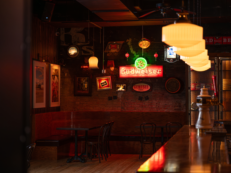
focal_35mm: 76
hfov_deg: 25.7
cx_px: 112
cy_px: 87
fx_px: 507
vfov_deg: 19.4
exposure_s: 1/160
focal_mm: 70
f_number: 3.2
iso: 1600
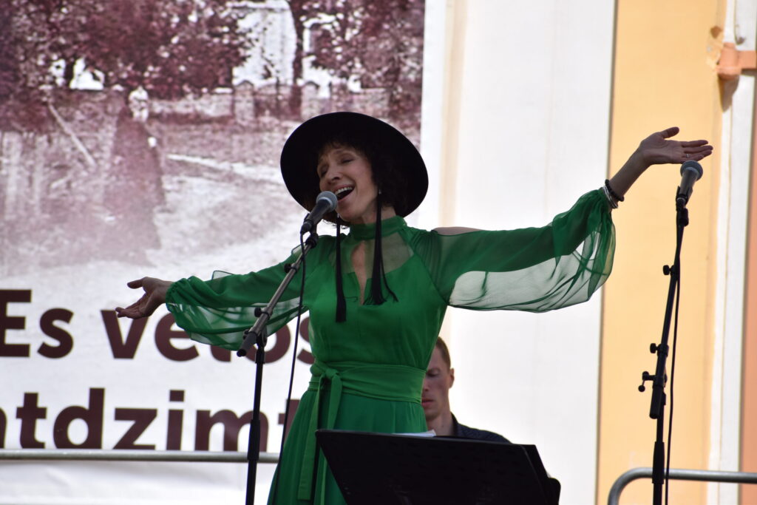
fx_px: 5993
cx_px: 378
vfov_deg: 4.8
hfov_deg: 7.2
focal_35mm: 285
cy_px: 252
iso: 400
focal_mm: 190
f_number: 8
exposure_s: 1/2000
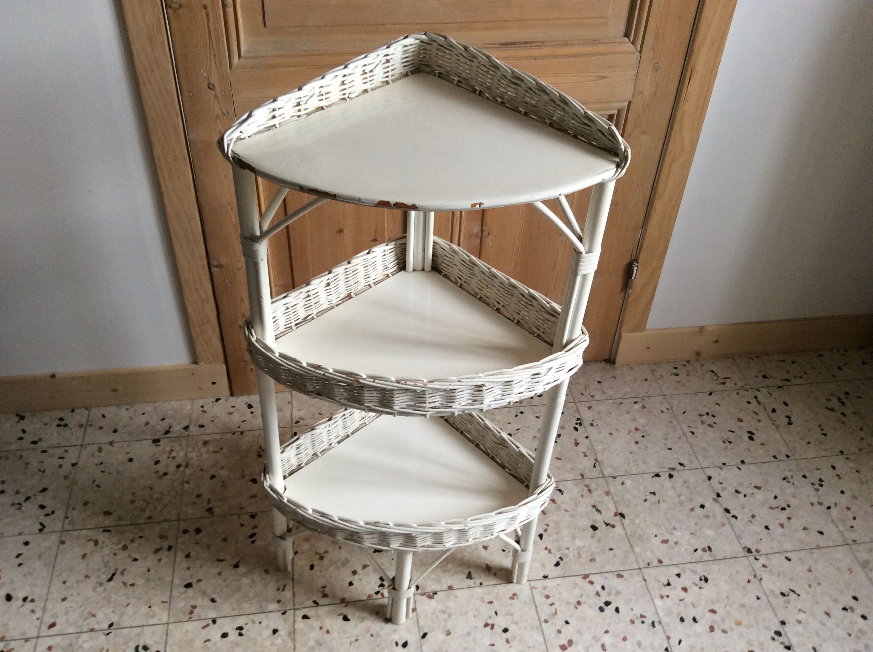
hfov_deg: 56.9
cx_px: 436
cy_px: 326
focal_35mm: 32
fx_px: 806
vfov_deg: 44.1
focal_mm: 3.3
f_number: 2.4
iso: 64
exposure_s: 1/25
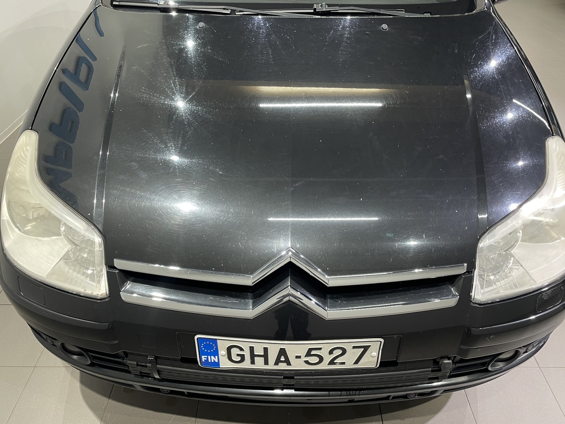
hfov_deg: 63.4
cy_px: 225
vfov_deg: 49.7
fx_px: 457
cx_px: 290
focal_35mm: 28
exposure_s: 1/50
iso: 64
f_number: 1.6
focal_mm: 4.2
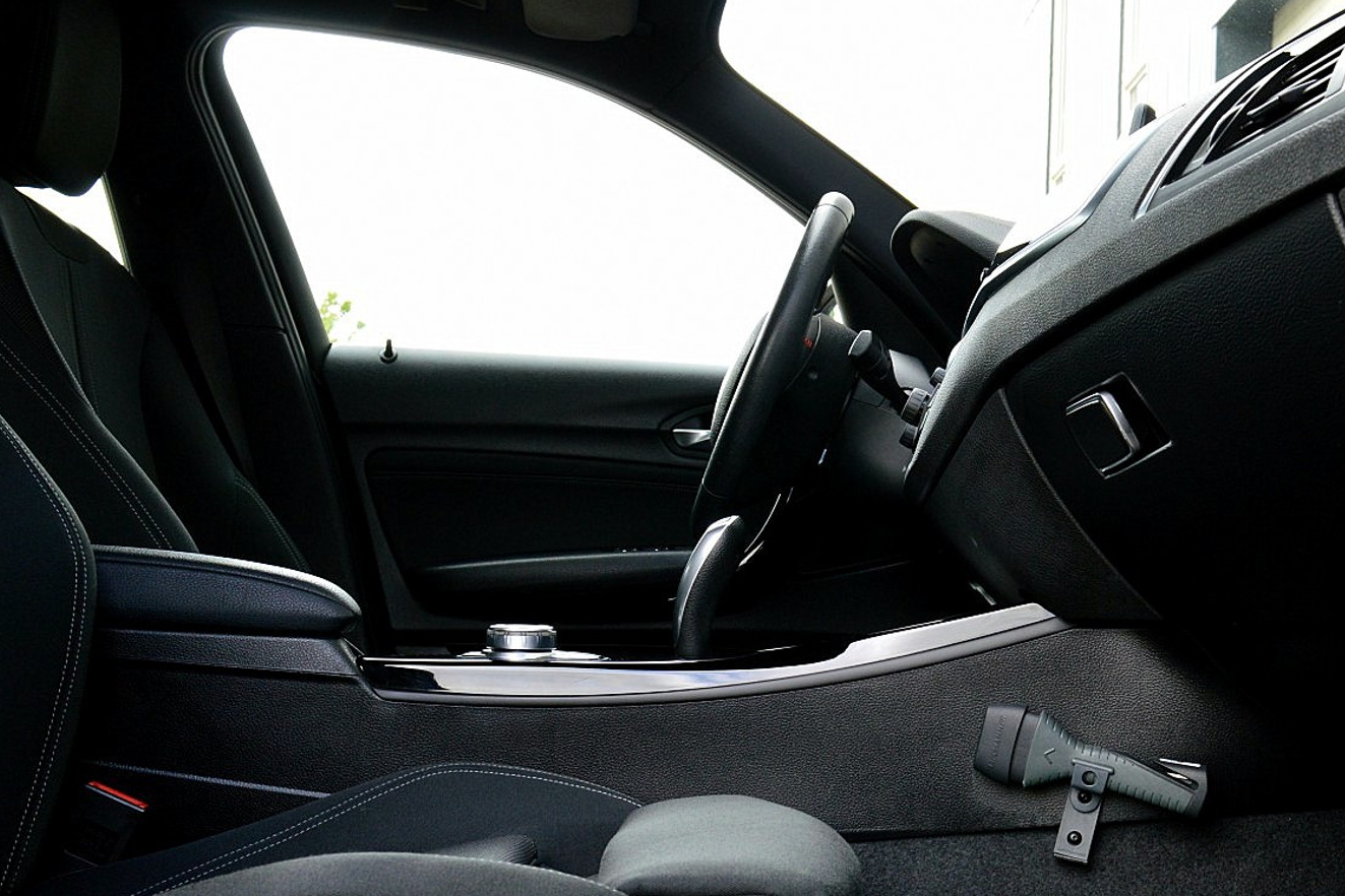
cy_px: 645
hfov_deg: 42.7
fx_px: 1708
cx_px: 826
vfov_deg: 29.1
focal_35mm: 46
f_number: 9
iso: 400
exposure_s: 1/100
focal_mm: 21
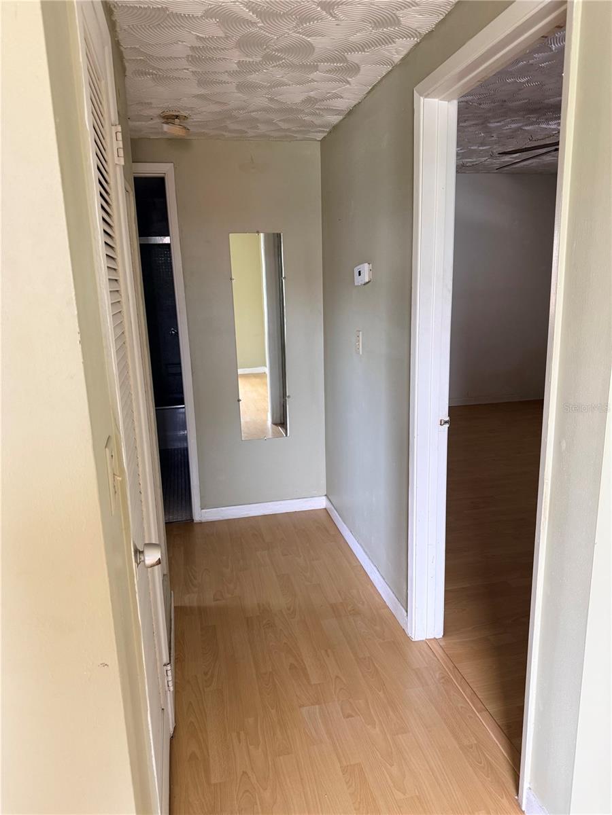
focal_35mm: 24
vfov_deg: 71.6
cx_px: 306
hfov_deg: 56.8
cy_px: 408
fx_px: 566
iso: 200
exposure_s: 1/81
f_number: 1.78
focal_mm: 6.76
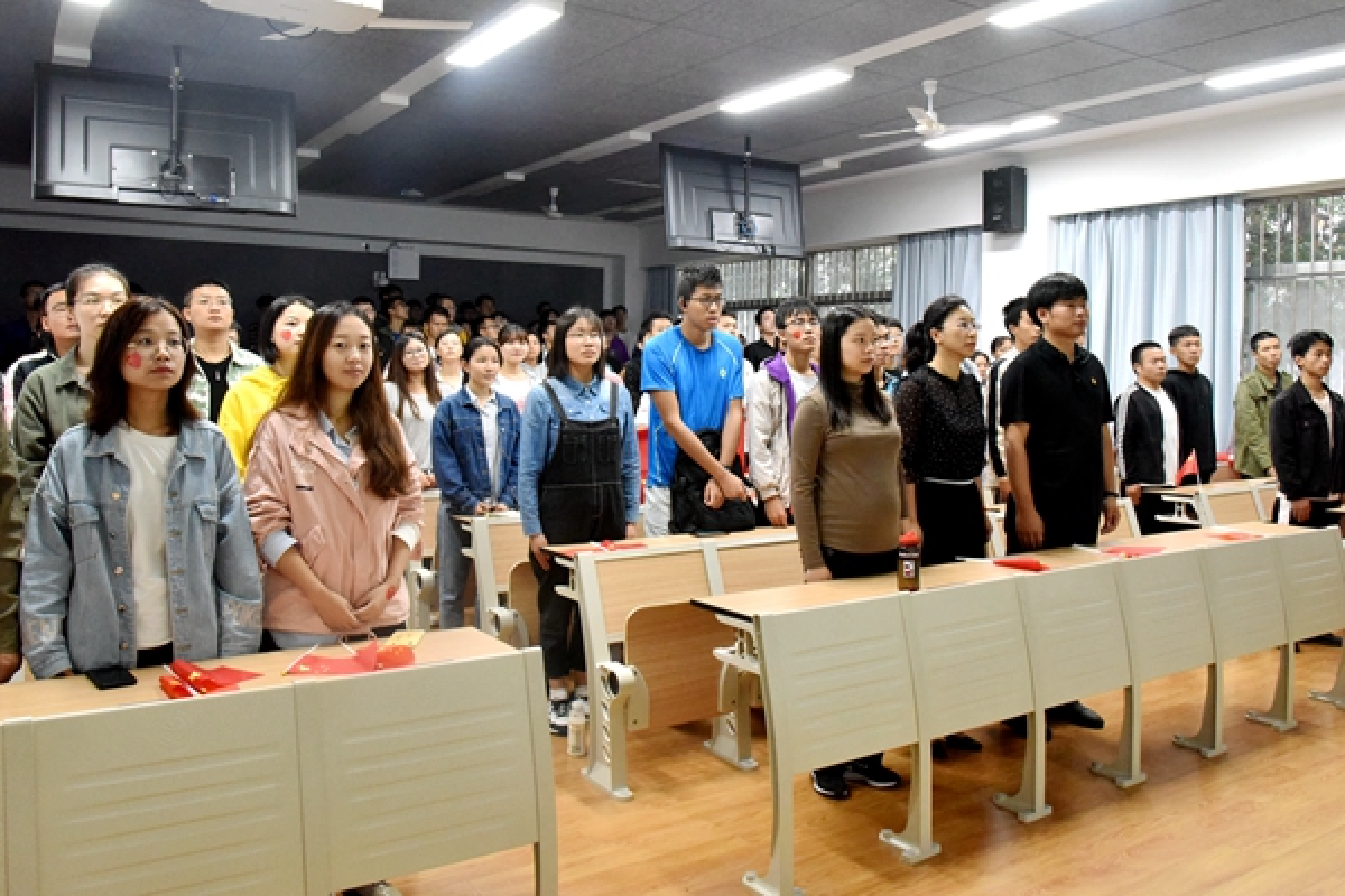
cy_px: 448
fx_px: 897
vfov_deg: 53.1
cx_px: 672
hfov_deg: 73.7
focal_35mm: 24
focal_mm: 24
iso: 5000
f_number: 10
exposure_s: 1/50
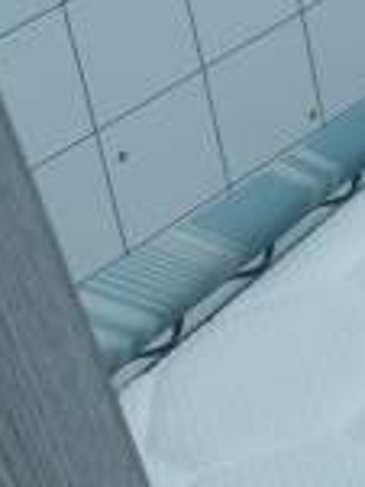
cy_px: 15
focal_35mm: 177
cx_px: 1050
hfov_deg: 7.5
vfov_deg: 11.1
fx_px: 2492
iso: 342
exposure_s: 1/33.3
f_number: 1.79
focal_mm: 4.71
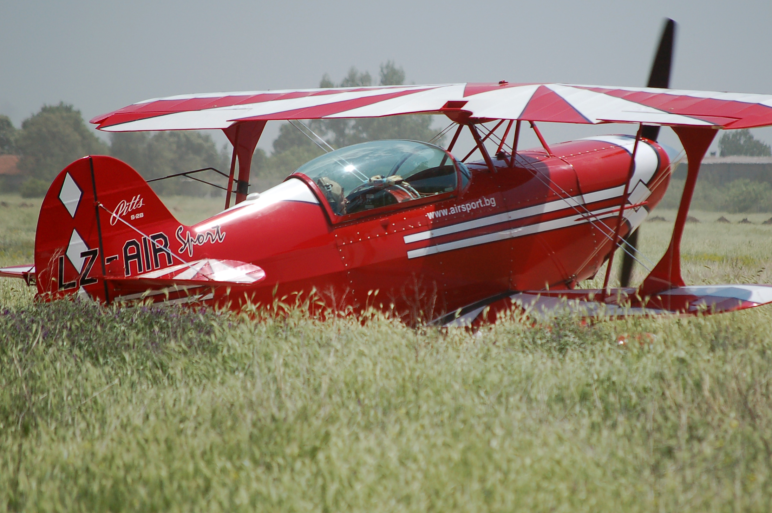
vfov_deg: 3.5
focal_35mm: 390
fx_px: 8357
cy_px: 236
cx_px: 429
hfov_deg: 5.3
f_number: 5.6
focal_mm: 190
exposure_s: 1/1250
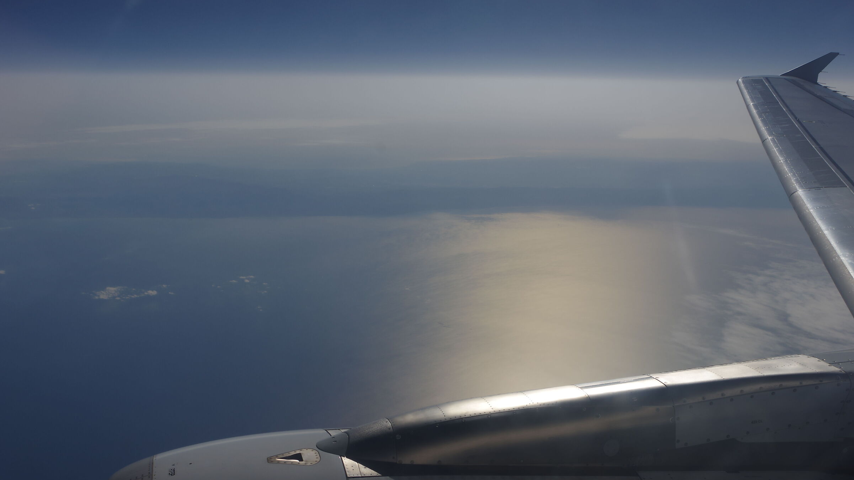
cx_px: 427
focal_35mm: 44
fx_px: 996
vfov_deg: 27.1
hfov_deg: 46.4
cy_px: 276
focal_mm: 28.13
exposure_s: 1/800
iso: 100
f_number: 11
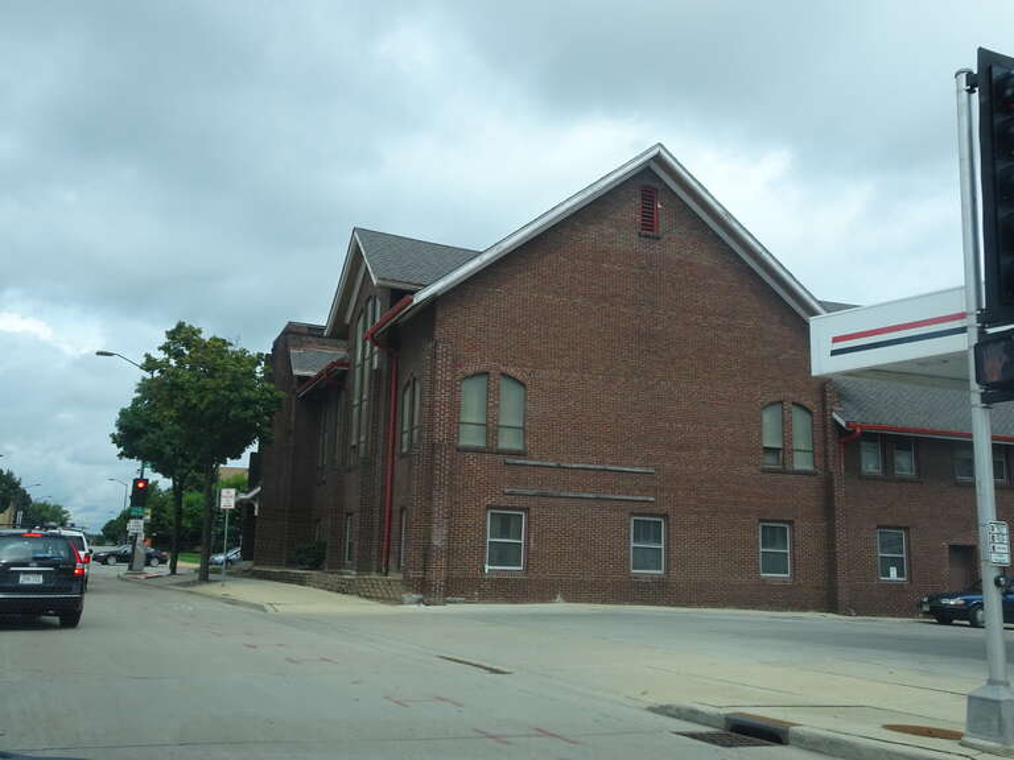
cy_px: 380
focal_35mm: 31
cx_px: 507
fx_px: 908
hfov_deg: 58.4
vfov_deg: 45.4
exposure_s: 1/640
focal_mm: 5.26
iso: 80
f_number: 4
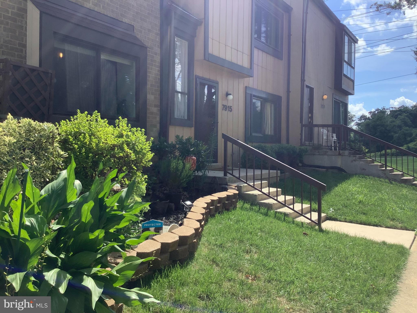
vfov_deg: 45.4
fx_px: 373
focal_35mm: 31
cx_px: 208
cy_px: 156
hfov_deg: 58.4
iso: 25
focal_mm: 3.3
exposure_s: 1/604
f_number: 2.4
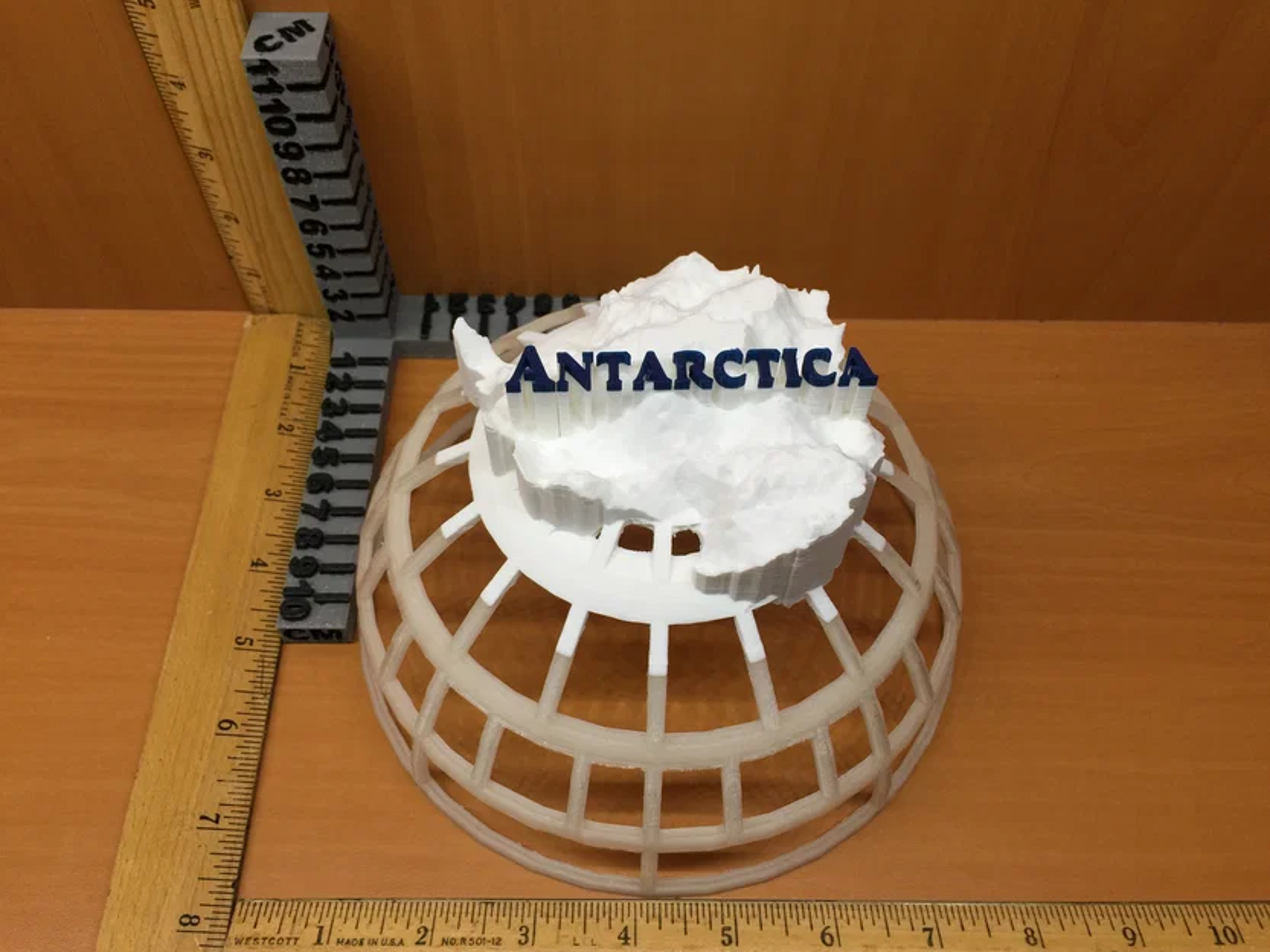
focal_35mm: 29
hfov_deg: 61.7
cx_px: 635
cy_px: 476
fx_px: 1064
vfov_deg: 48.2
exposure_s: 1/30
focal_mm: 4.15
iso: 32
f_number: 2.2
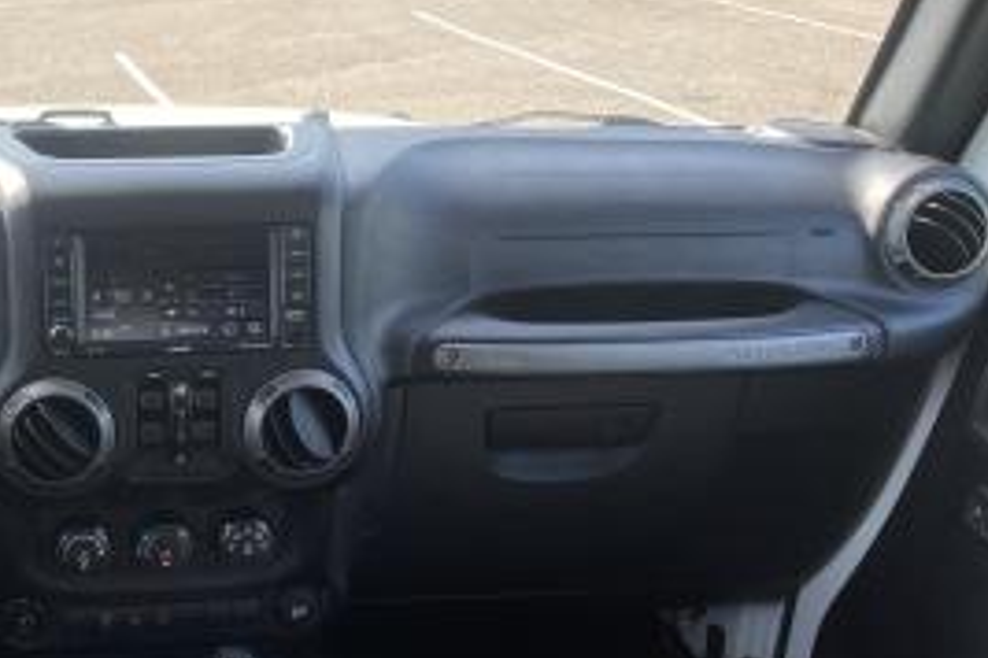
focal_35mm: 51
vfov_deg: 26.3
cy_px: 436
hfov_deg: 36.5
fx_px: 1400
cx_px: 100
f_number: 1.6
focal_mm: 4.2
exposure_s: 1/189
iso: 32
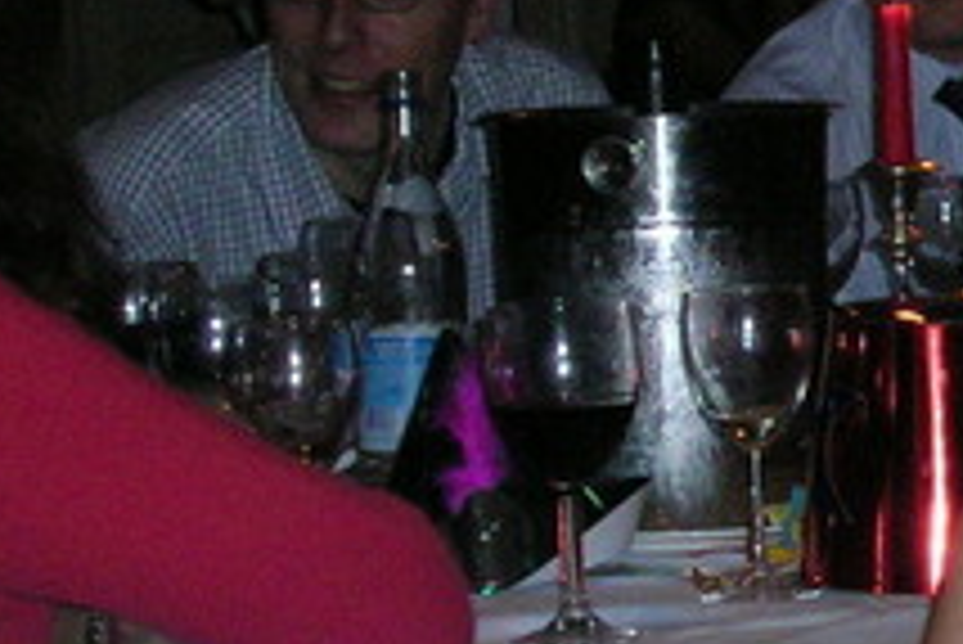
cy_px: 399
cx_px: 1359
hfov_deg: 8.6
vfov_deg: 5.9
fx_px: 6290
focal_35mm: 235
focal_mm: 10.5
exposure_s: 1/60
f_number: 3.7
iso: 200
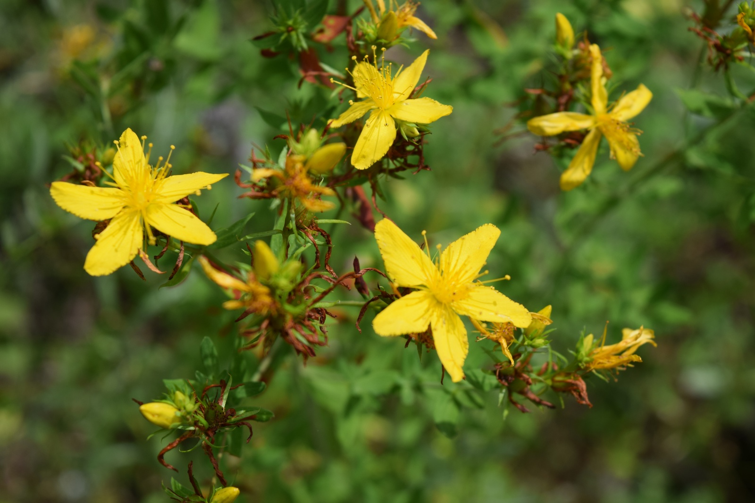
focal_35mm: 69
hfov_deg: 29.2
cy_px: 252
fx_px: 1447
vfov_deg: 19.7
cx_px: 378
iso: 200
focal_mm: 46
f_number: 8
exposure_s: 1/640
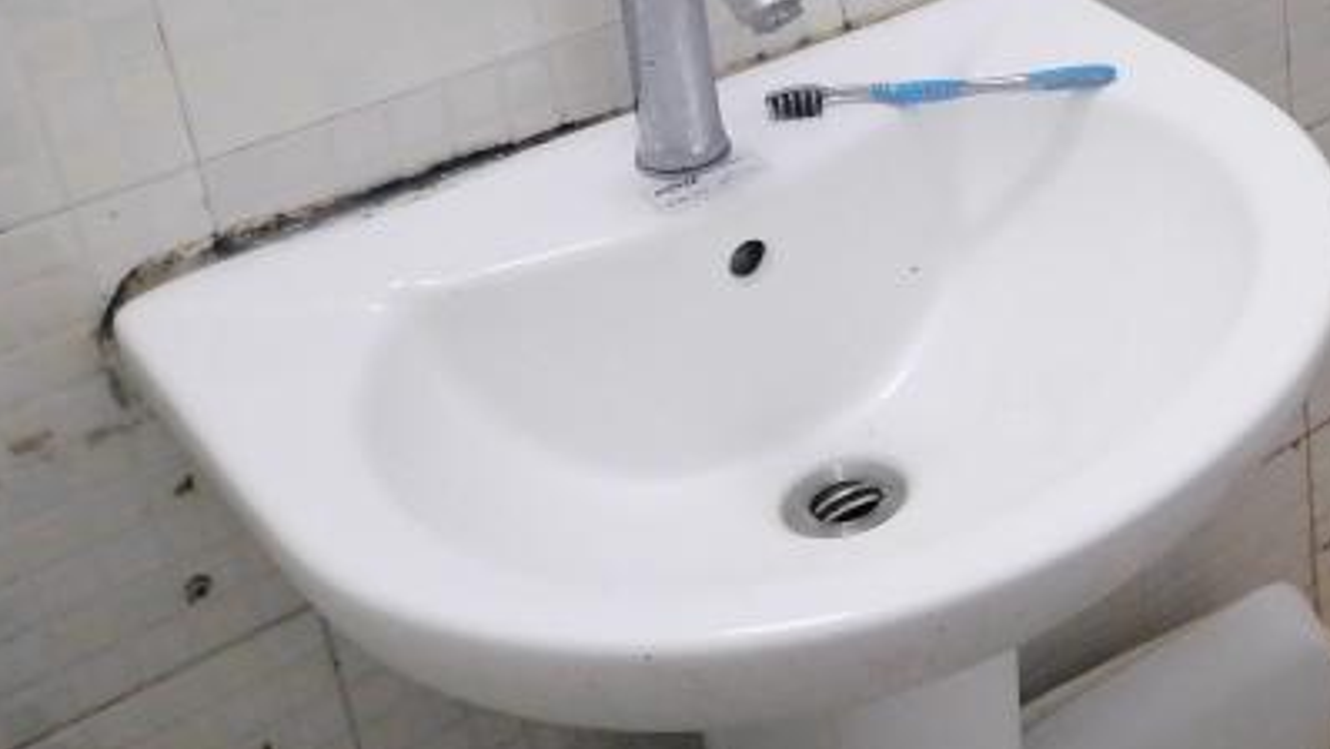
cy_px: -97
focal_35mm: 57
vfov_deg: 20.0
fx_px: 2010
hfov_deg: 34.2
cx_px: 1243
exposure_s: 1/33.3
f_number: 1.8
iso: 320
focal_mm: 5.4
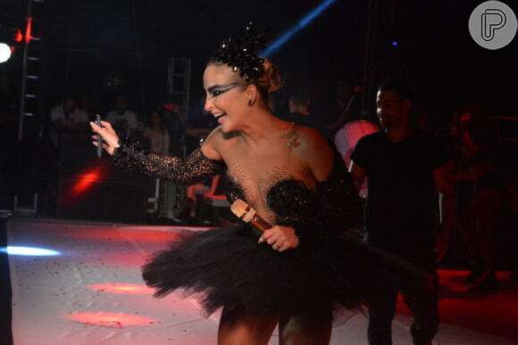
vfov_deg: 18.9
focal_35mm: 72
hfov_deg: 28.1
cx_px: 259
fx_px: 1036
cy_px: 172
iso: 1600
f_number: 5.3
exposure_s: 1/200
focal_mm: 48
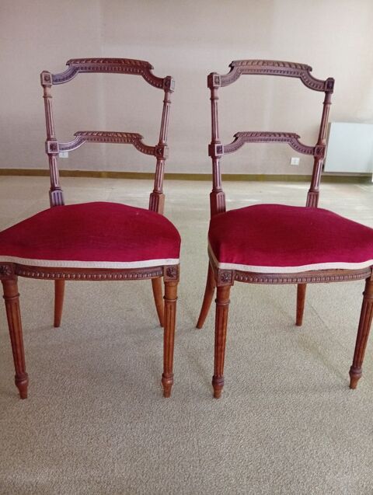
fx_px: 387
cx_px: 186
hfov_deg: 51.5
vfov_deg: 65.2
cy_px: 248
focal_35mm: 27
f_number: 1.8
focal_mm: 3.84
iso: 480
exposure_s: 1/33.3
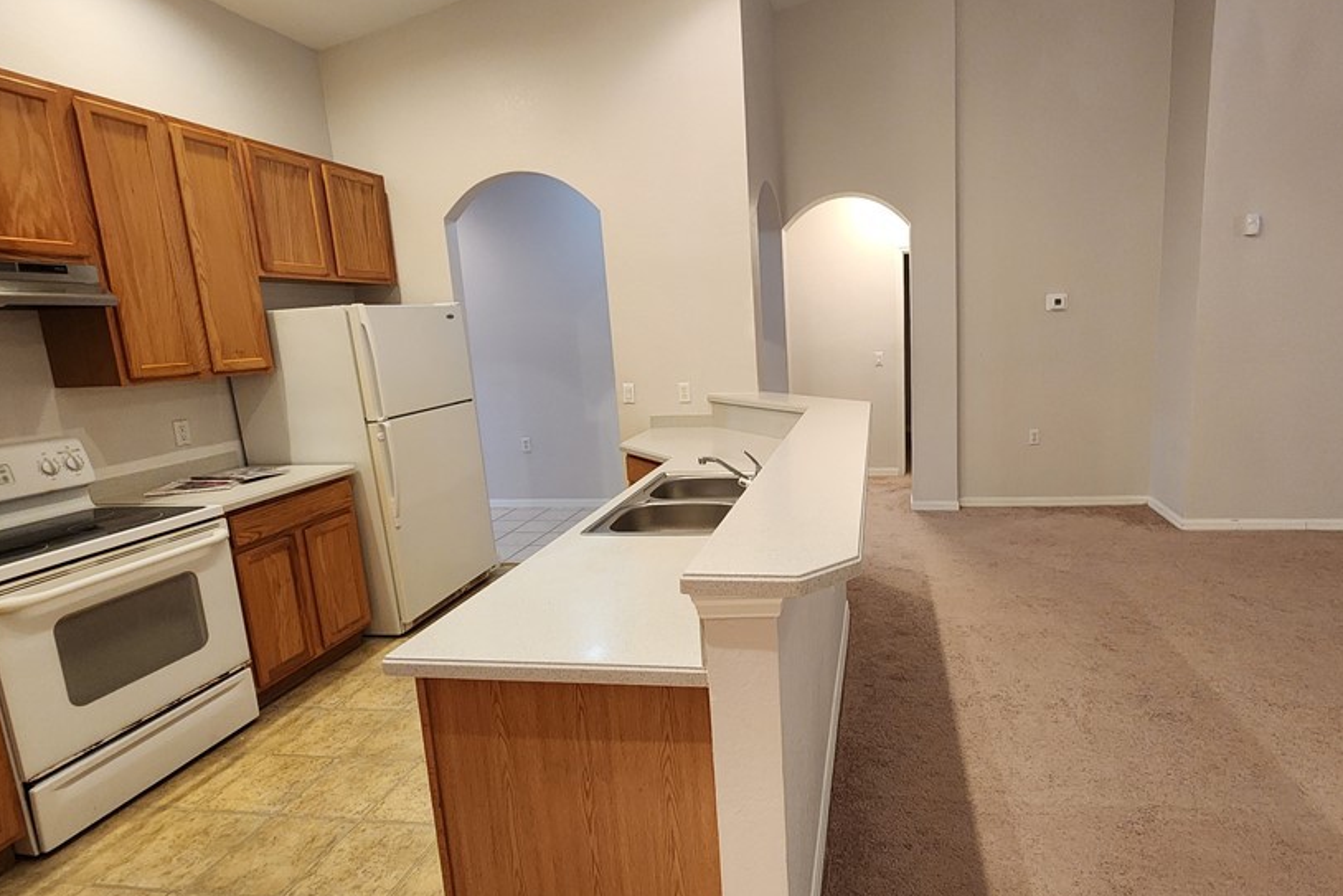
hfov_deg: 92.5
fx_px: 634
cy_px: 441
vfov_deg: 70.5
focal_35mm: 17
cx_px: 780
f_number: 2.2
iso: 400
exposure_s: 1/60
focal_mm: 2.2
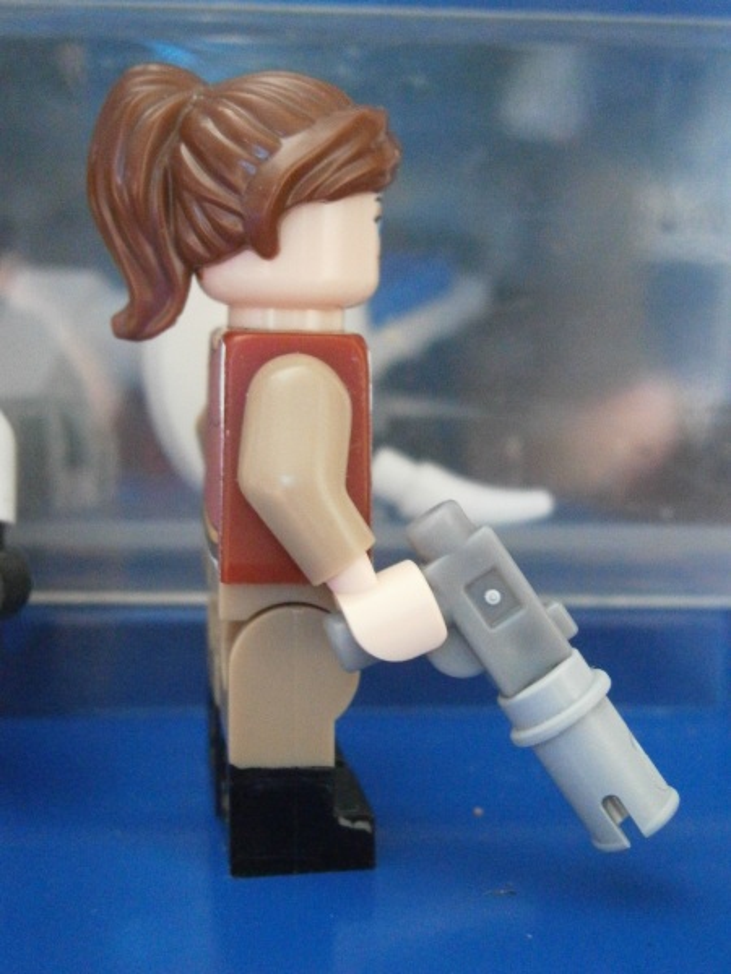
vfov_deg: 40.4
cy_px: 487
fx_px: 1323
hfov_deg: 30.9
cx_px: 366
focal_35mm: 47
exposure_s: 1/15
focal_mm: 8.3
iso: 1000
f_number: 3.4
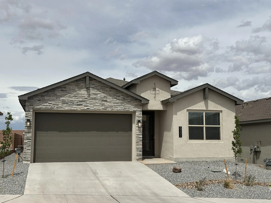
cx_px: 136
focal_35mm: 48
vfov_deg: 30.3
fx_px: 376
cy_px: 102
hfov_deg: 39.7
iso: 64
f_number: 1.78
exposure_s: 1/9804
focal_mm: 6.86
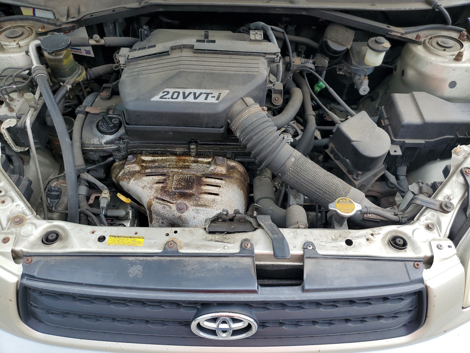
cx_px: 235
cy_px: 176
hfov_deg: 67.3
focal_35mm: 26
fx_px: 353
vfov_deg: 53.1
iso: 50
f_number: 1.5
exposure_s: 1/200
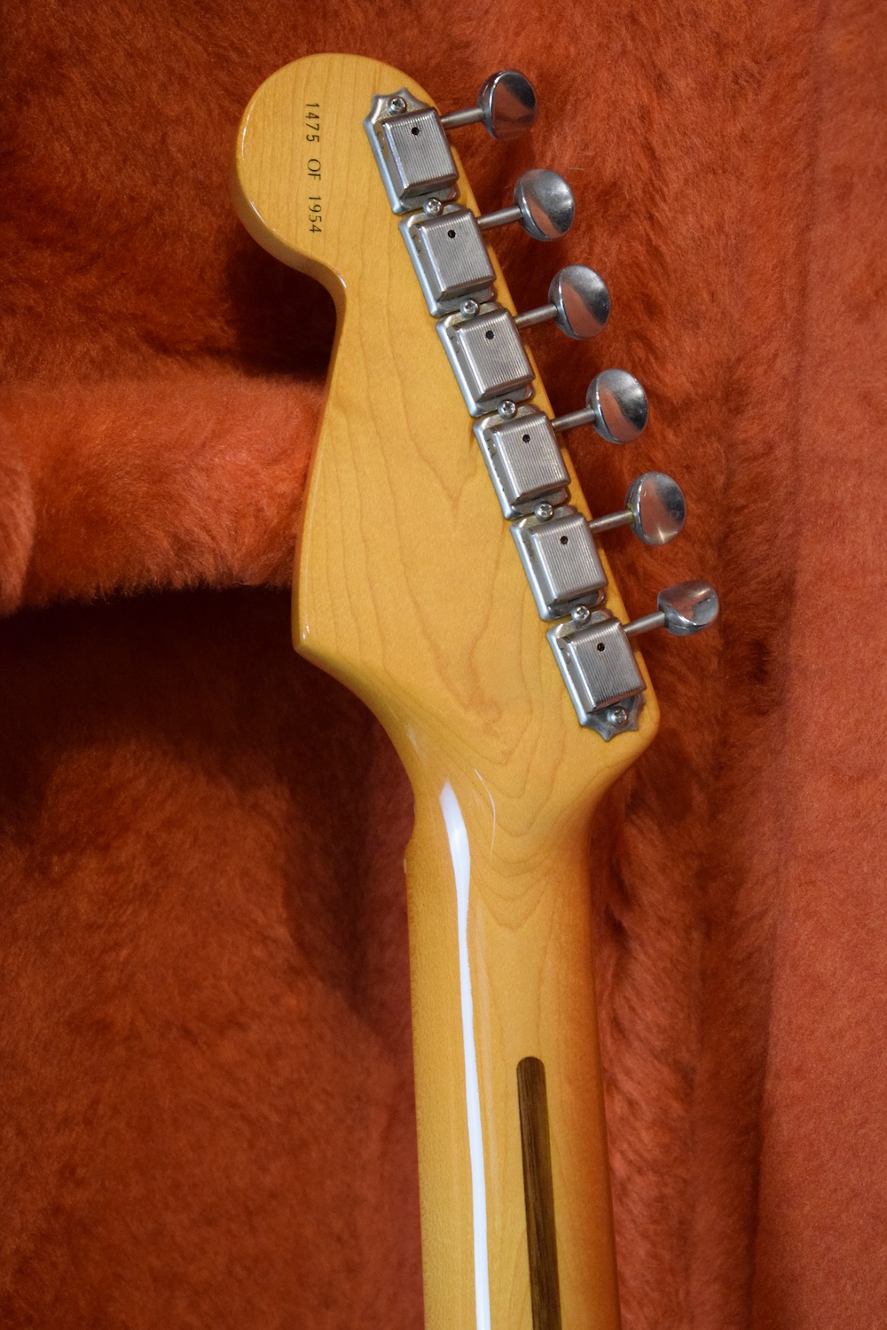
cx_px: 444
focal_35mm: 82
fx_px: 3049
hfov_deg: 16.6
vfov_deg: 24.6
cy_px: 665
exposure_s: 1/60
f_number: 5.6
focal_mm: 55
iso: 3600
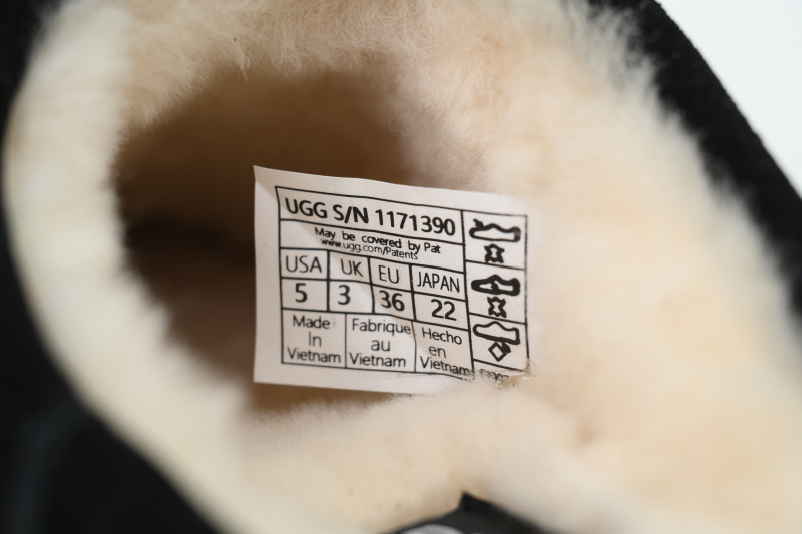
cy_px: 267
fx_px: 2673
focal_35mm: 120
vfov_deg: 11.4
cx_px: 401
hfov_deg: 17.1
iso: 400
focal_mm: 120
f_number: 10
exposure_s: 1/100
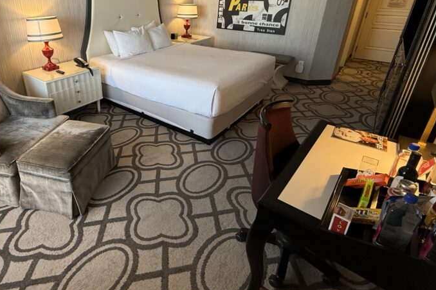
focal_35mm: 22
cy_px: 101
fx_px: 266
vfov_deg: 56.2
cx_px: 156
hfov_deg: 76.8
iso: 320
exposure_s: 1/120
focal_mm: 2.22
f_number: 2.2
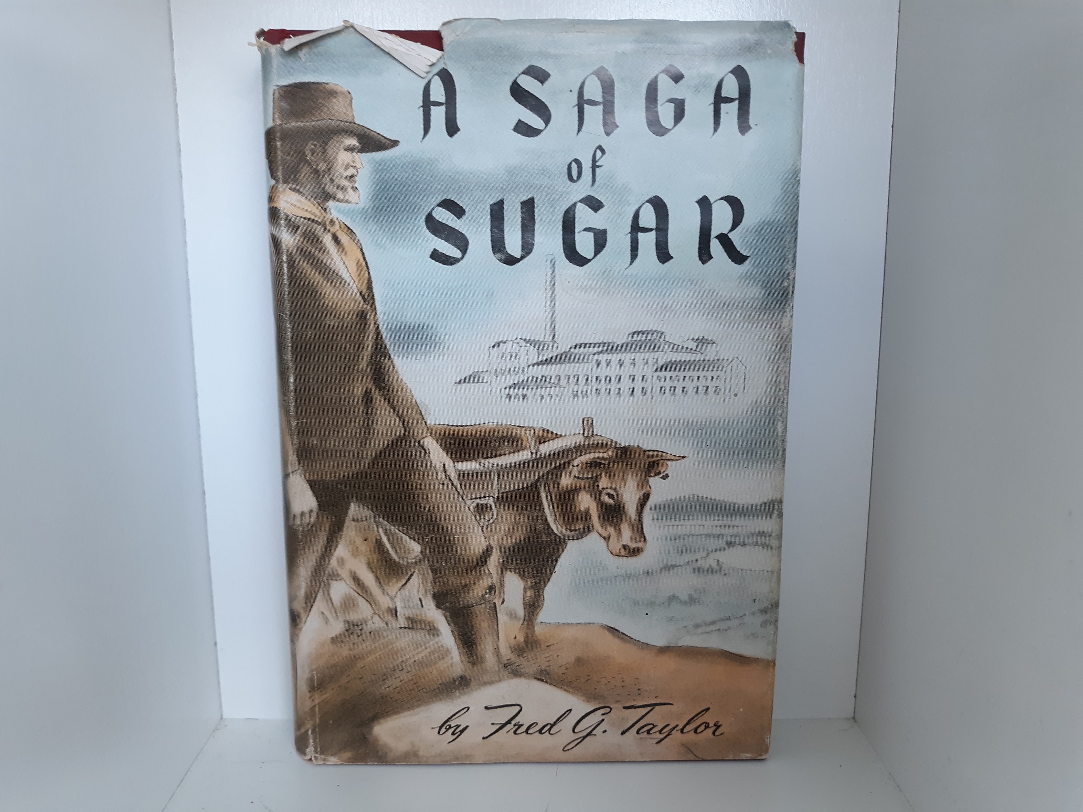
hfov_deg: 63.4
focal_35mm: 28
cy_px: 406
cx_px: 542
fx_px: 876
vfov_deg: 49.7
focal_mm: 3.7
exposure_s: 1/50
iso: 80
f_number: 1.7
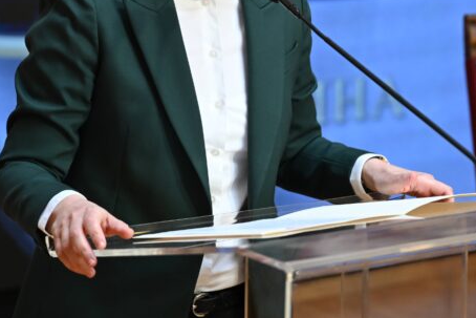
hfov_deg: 13.0
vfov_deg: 8.6
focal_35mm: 158
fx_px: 2090
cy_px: 9
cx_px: 316
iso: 1250
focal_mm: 70
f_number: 2.8
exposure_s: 1/400
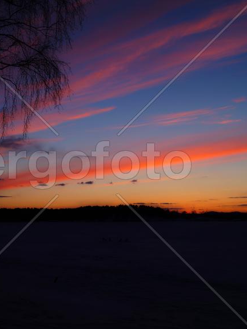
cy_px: 165
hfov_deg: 30.1
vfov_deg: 39.7
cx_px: 87
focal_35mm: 48
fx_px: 457
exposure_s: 1/80
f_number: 5.6
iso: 100
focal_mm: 22
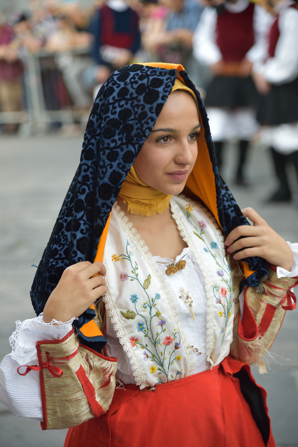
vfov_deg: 18.6
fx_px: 1365
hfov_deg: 12.5
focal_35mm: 110
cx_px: 149
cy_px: 224
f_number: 4
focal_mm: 110
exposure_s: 1/160
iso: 400
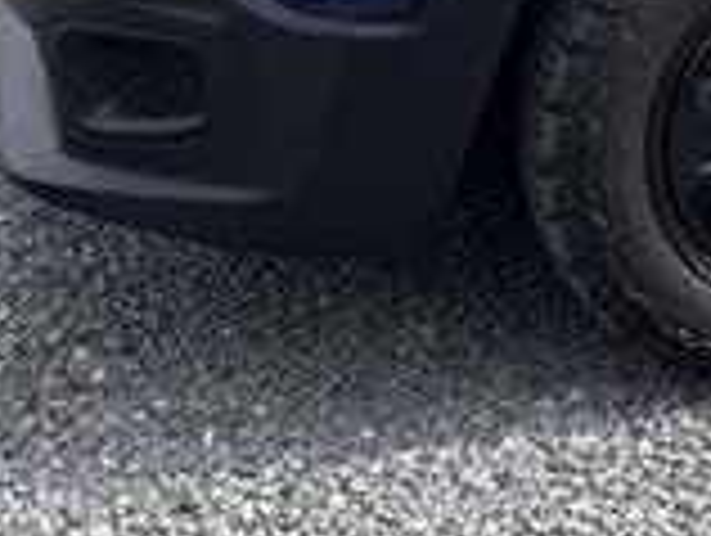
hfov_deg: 16.0
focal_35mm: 105
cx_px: 1256
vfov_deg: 13.5
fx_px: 2160
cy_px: -212
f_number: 1.6
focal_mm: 5.96
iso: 64
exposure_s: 1/1626
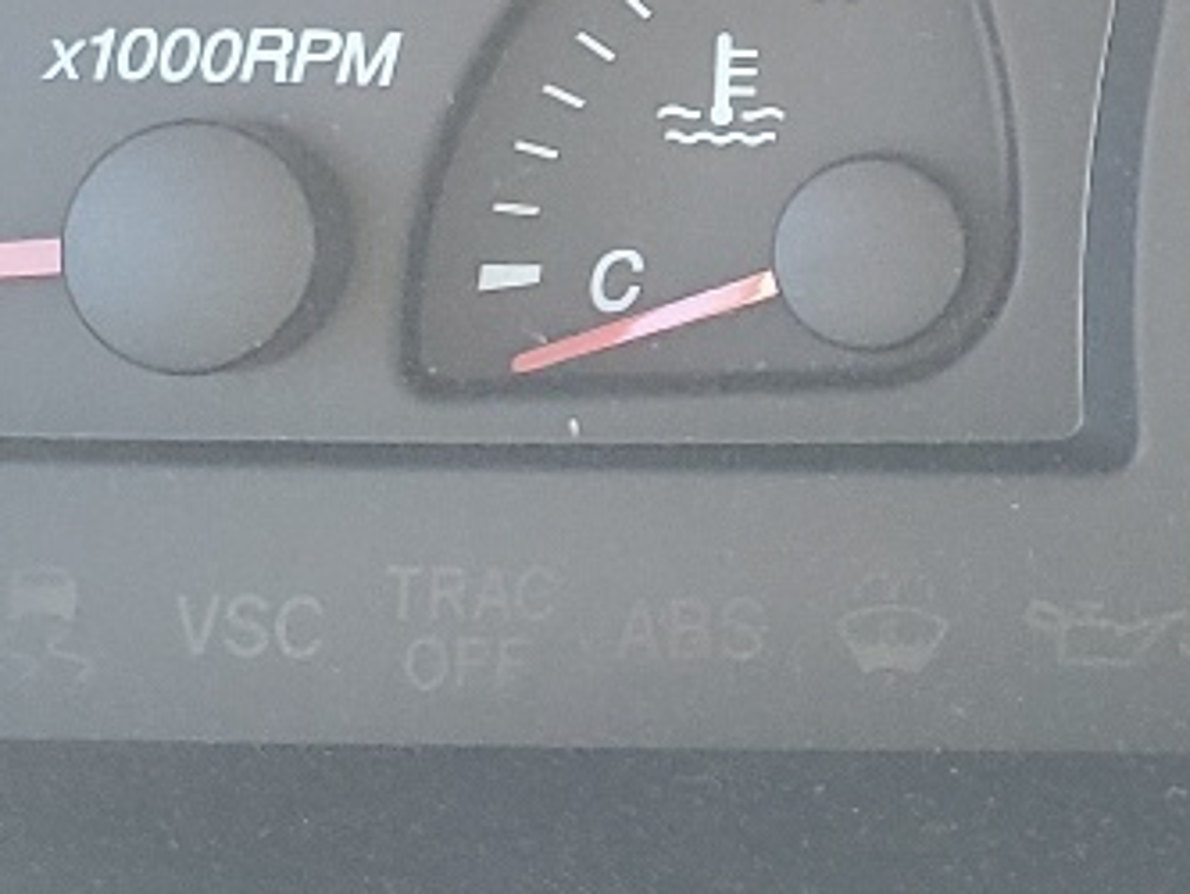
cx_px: 1401
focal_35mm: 125
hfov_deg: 15.2
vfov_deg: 11.6
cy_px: -186
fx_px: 4299
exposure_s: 1/100
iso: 64
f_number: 1.5
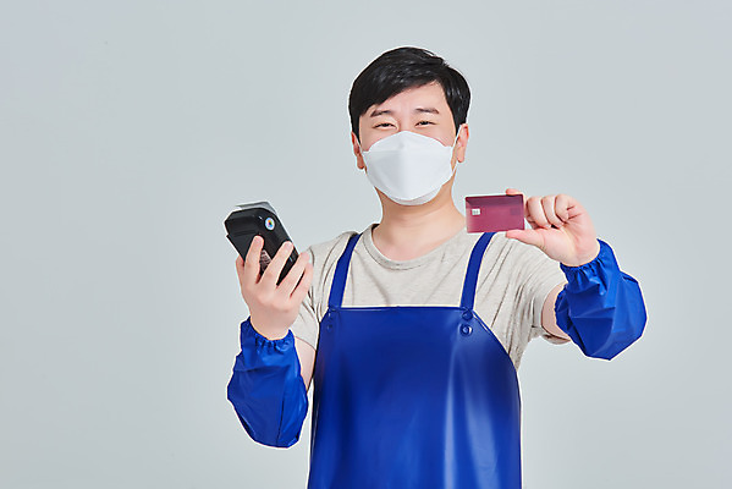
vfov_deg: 10.2
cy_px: 244
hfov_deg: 15.2
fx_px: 2746
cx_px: 366
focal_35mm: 135
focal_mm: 135
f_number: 14
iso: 100
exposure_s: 1/125
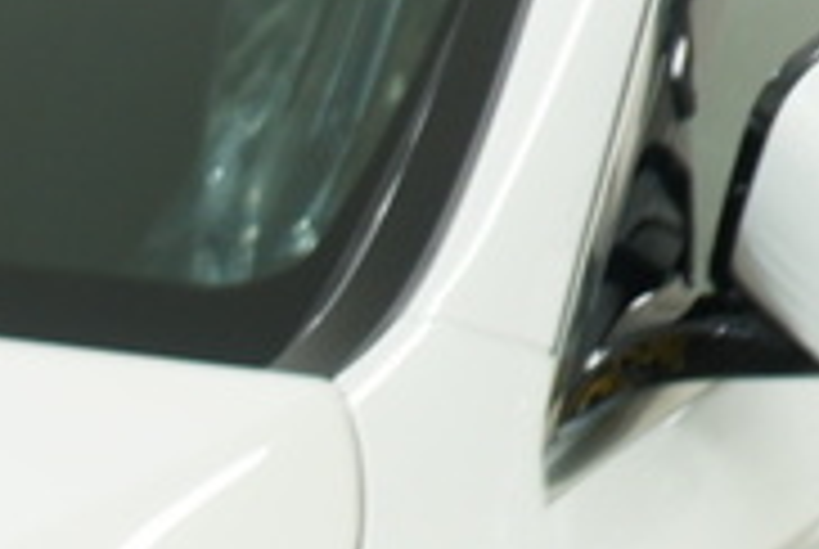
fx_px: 2871
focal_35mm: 126
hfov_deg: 12.5
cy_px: 1269
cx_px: -1184
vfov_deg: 9.8
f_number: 4
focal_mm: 16
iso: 160
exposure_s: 1/40
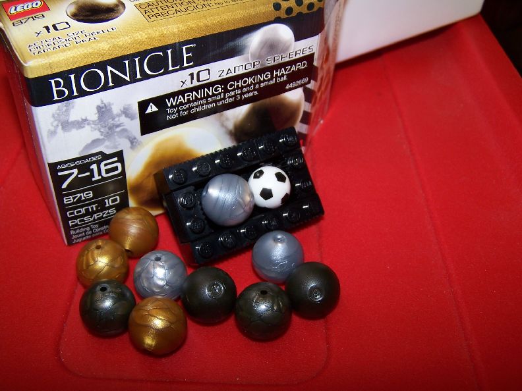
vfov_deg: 37.7
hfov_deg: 49.0
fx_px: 573
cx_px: 261
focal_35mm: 38
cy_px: 196
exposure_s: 1/60
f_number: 2.8
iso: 80
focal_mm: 6.3
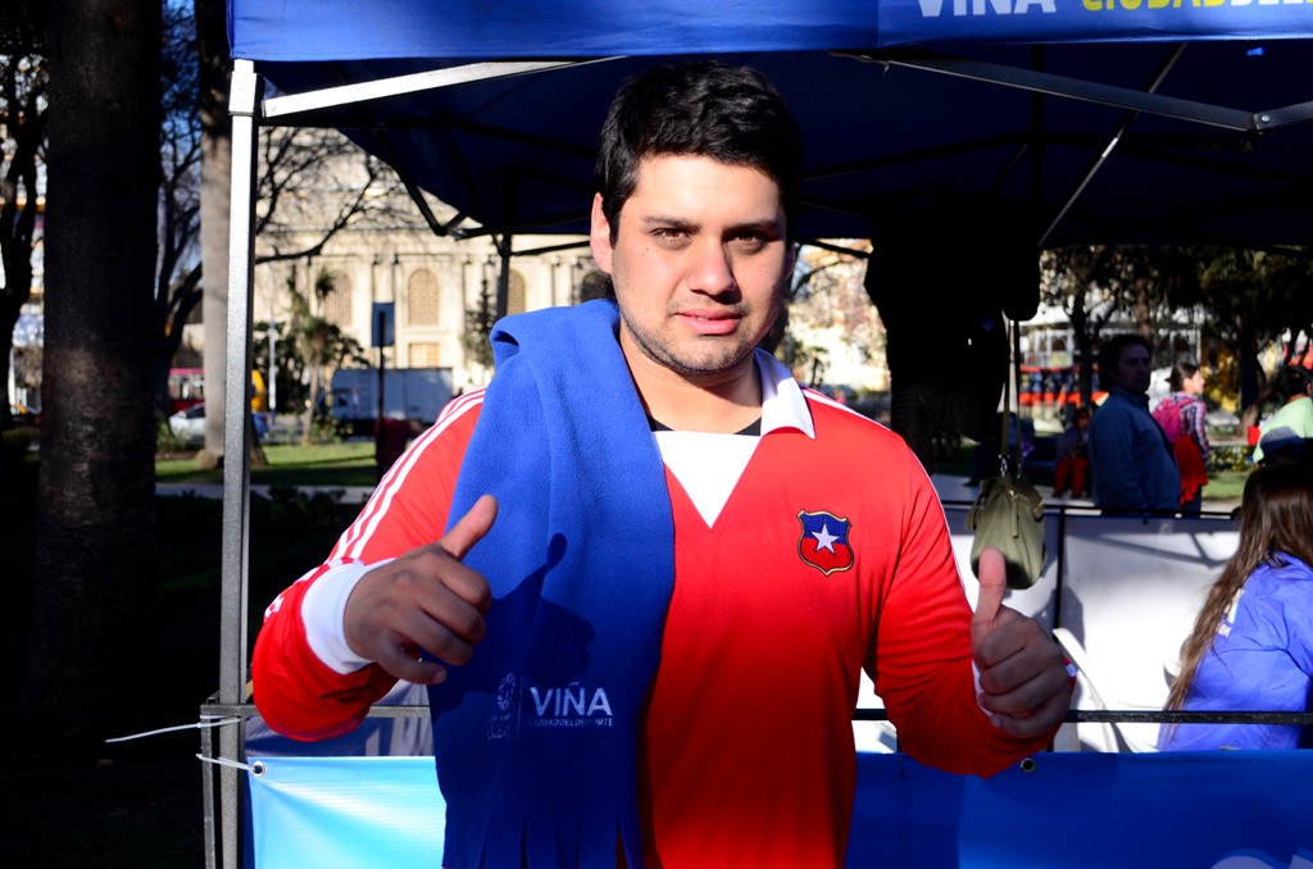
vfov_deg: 34.1
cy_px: 434
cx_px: 656
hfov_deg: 49.6
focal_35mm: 39
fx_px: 1419
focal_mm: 26
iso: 800
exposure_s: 1/2000
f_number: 4.2
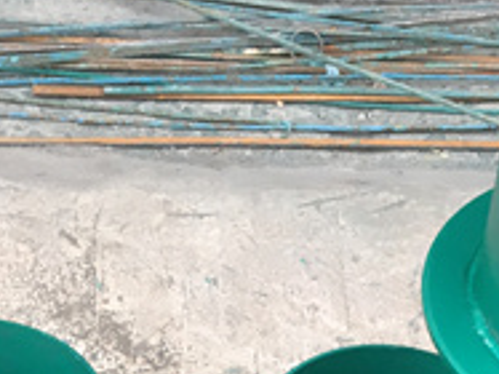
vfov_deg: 14.6
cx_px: 307
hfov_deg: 21.1
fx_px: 1340
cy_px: 585
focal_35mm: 93
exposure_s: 1/33
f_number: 2.2
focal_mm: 4.15
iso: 32
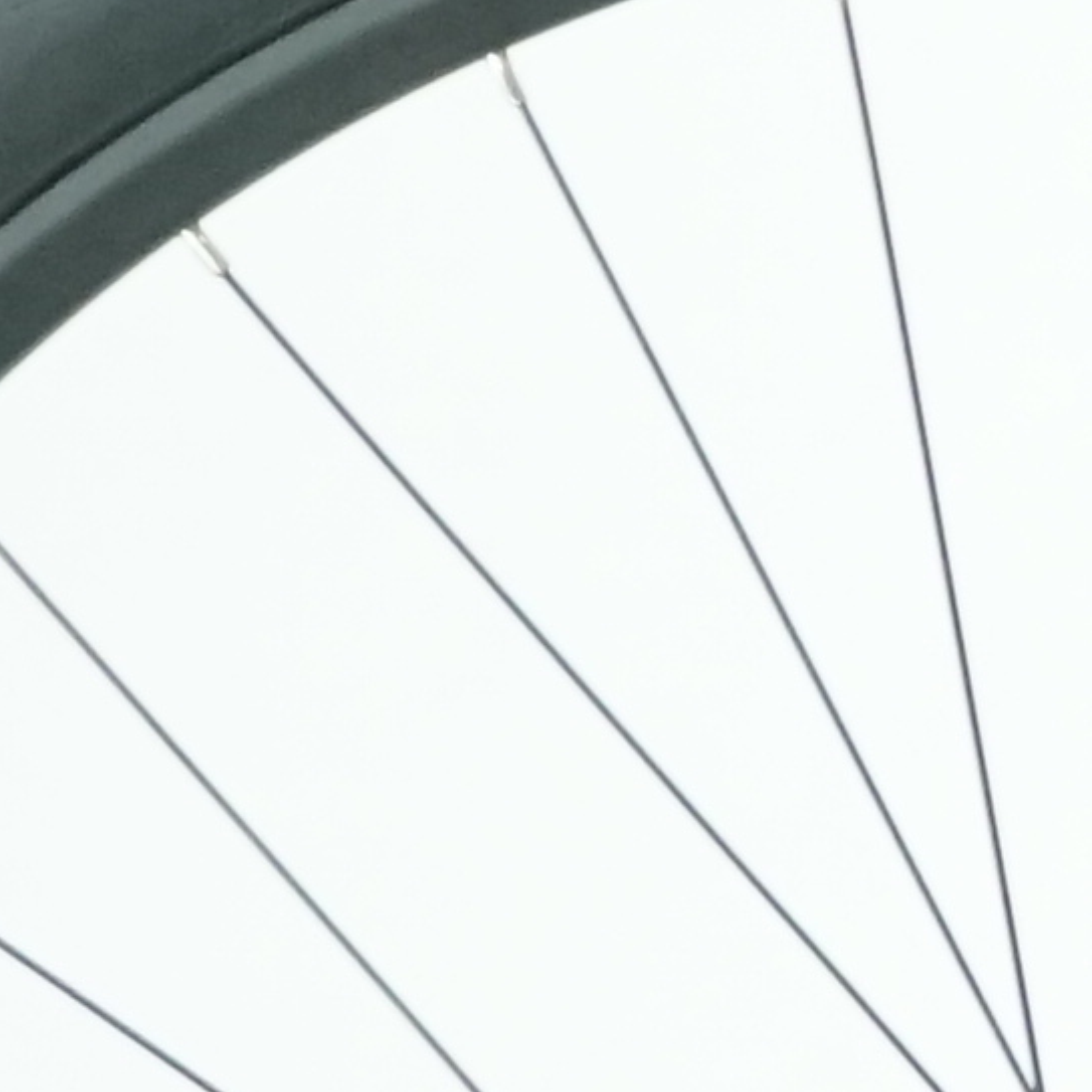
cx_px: 4833
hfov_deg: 3.4
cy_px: 350
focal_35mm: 488
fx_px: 17417
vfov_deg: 3.6
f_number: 5
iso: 2500
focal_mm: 52
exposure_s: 1/200
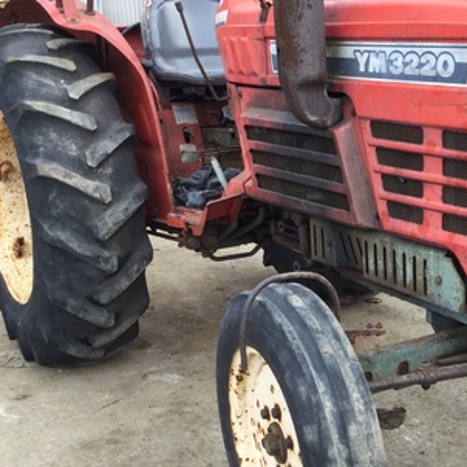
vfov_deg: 29.5
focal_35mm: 58
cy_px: 254
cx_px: 413
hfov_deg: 28.5
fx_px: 885
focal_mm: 3.3
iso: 32
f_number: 2.4
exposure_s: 1/120
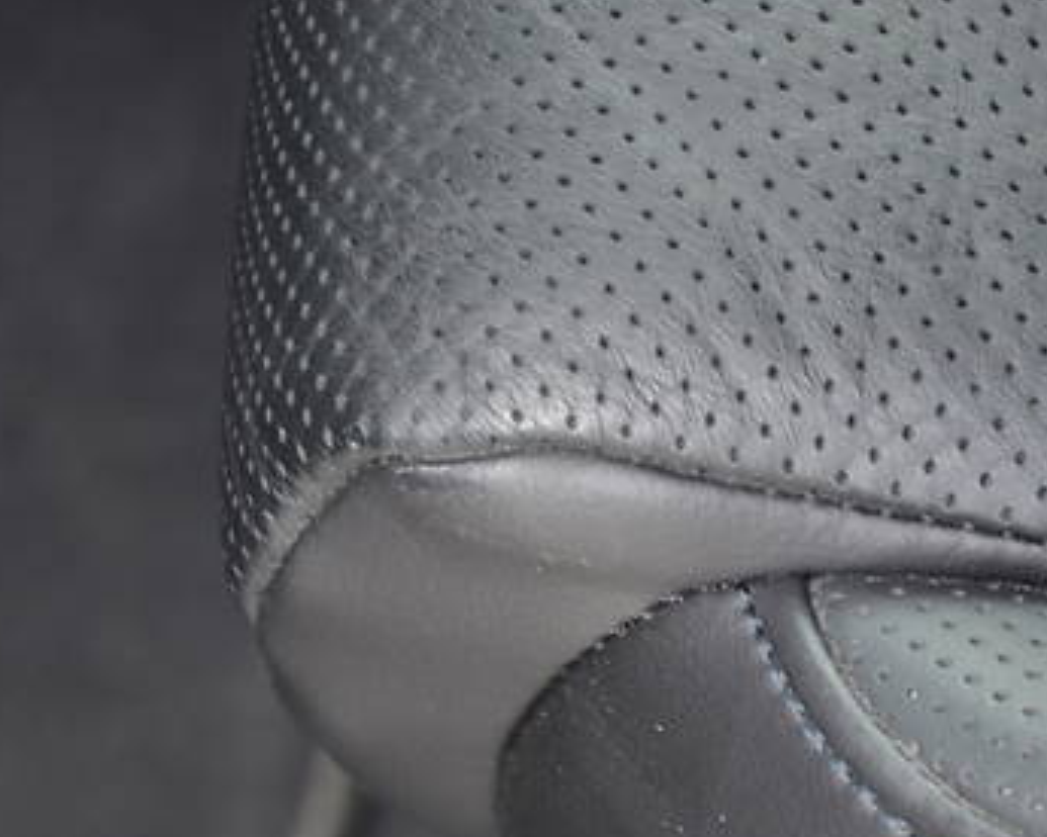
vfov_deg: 4.5
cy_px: 716
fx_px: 10600
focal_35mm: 342
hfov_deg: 5.7
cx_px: 683
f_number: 5.6
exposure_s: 1/60
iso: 450
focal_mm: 105
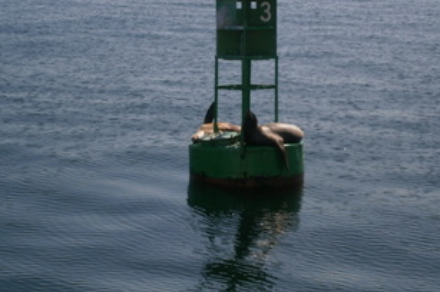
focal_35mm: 120
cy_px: 121
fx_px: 1465
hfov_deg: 17.1
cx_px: 214
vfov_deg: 11.4
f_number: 5.4
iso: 80
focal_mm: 17.8
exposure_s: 1/800
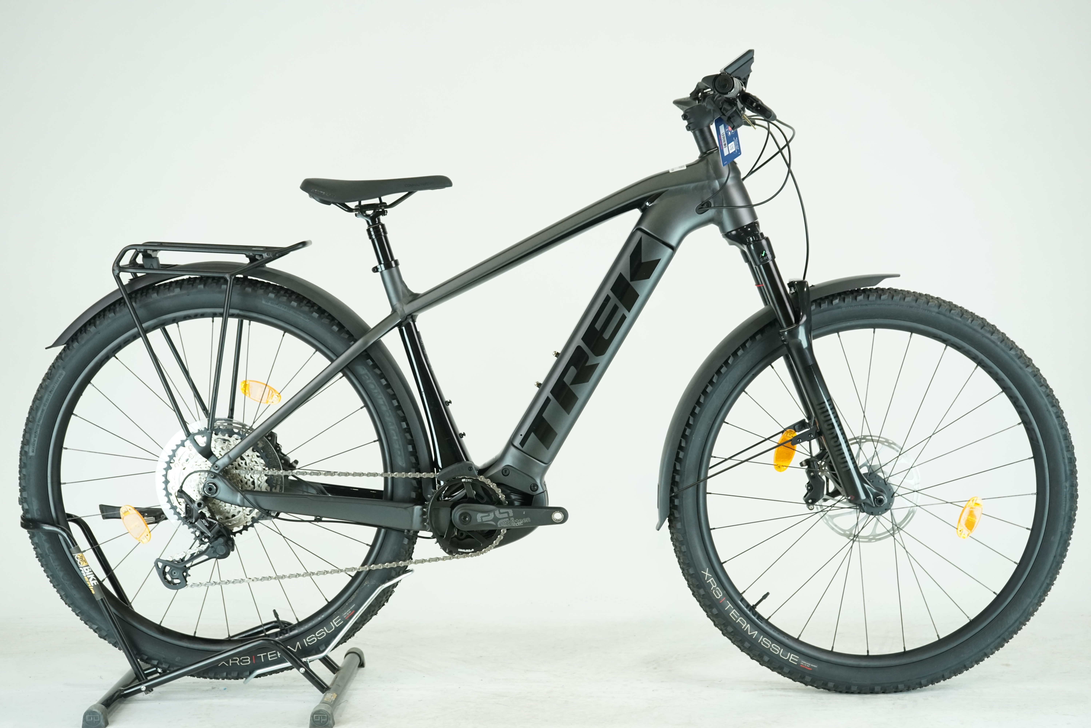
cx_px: 546
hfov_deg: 36.2
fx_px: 1667
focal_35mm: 55
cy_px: 364
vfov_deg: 24.6
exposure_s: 1/200
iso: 1600
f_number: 5.6
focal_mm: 55
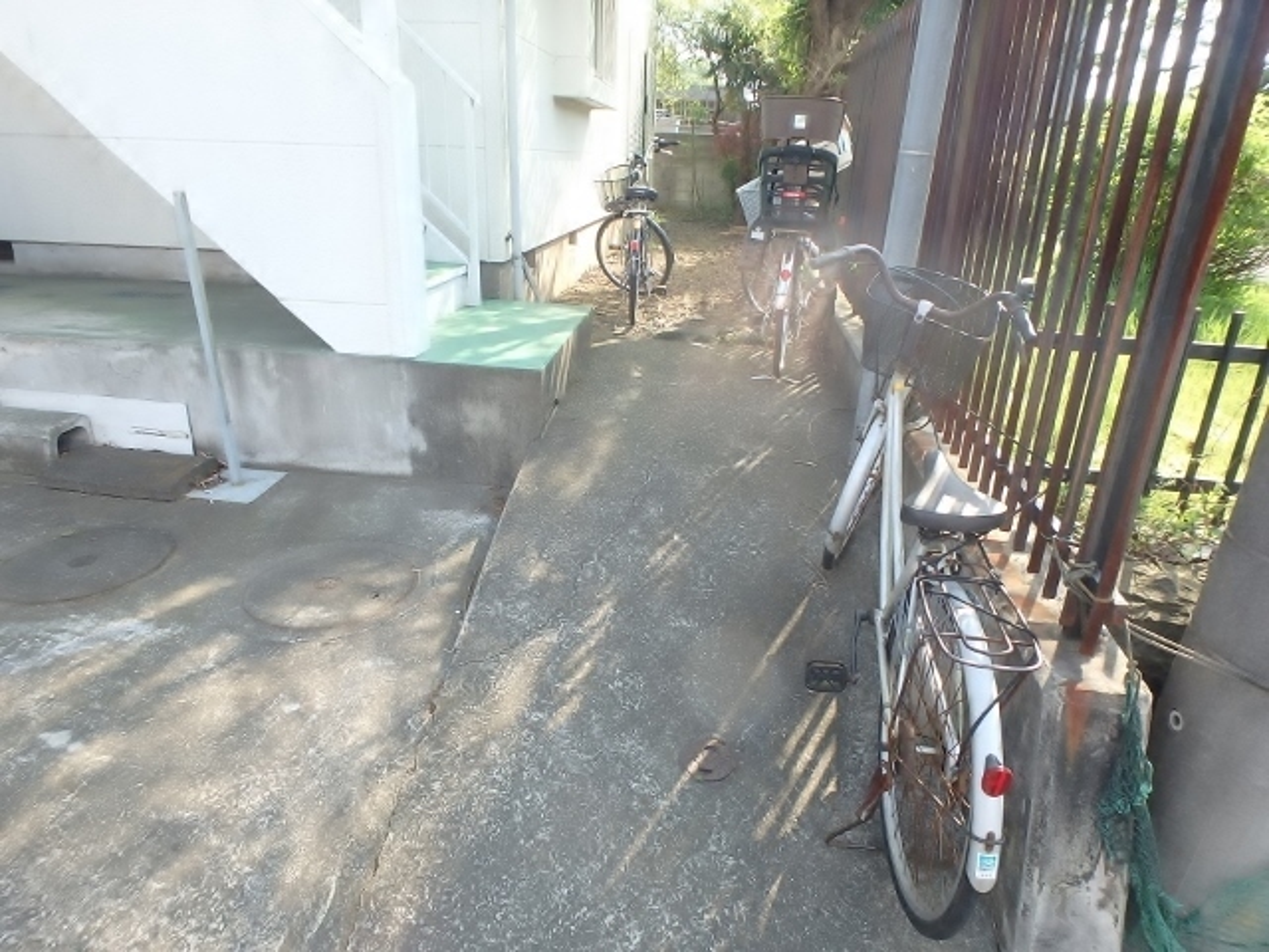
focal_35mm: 21
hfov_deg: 79.0
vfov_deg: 63.4
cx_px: 634
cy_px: 476
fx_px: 770
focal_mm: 3.7
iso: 125
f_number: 3.5
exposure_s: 1/160
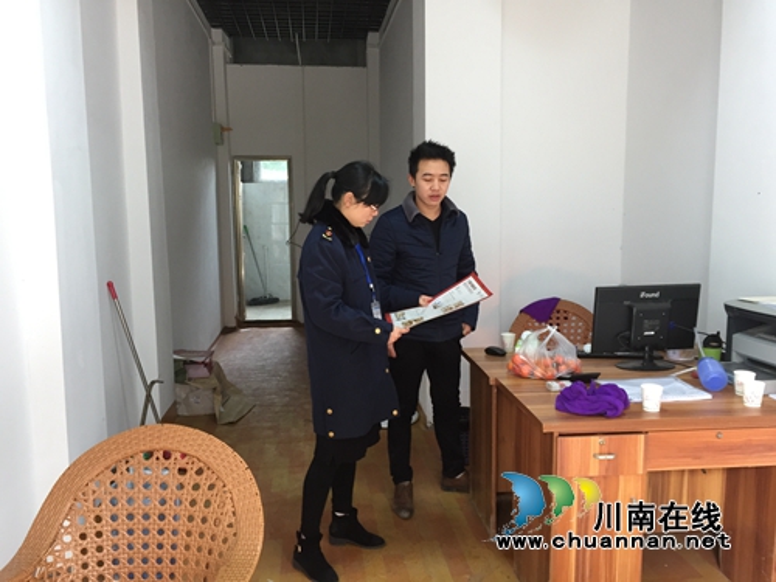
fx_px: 650
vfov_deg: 48.2
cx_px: 388
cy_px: 291
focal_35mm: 29
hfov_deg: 61.7
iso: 125
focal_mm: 4.15
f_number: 2.2
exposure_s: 1/33
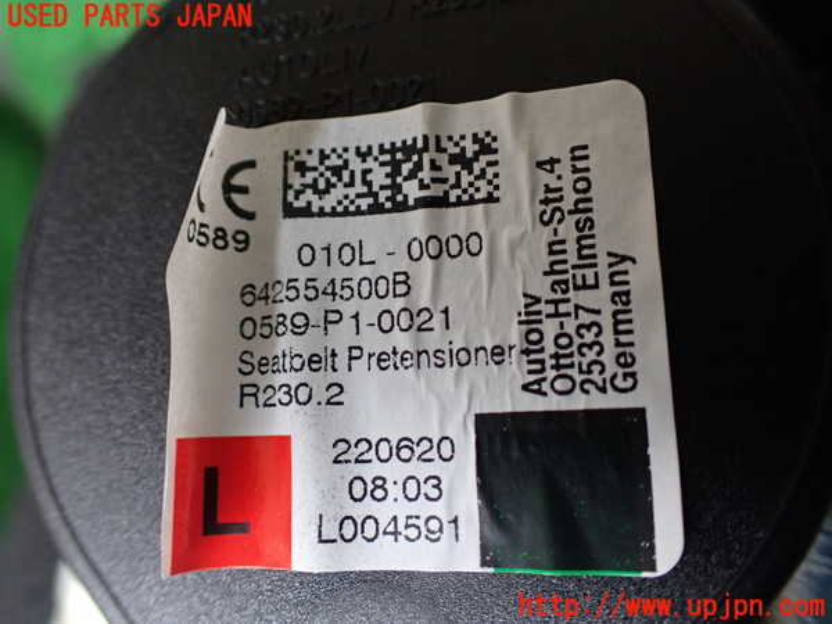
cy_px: 312
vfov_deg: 46.8
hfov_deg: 60.0
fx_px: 721
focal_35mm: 30
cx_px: 416
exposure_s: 1/125
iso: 400
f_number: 2.3
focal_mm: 5.4
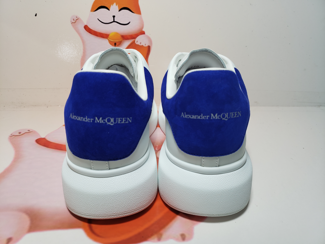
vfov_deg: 53.1
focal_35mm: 26
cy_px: 122
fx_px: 244
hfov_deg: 67.3
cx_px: 162
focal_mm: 4.3
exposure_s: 1/553
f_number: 1.5
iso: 50
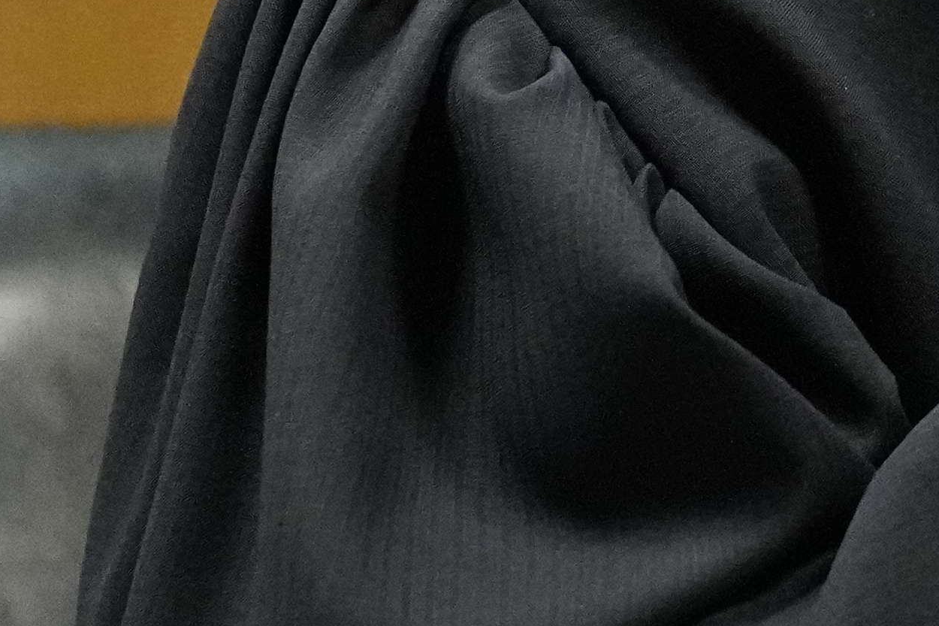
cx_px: 1481
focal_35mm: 1348
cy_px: -95
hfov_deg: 1.5
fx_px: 35153
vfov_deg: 1.0
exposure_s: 1/640
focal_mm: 200
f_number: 2.8
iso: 6400
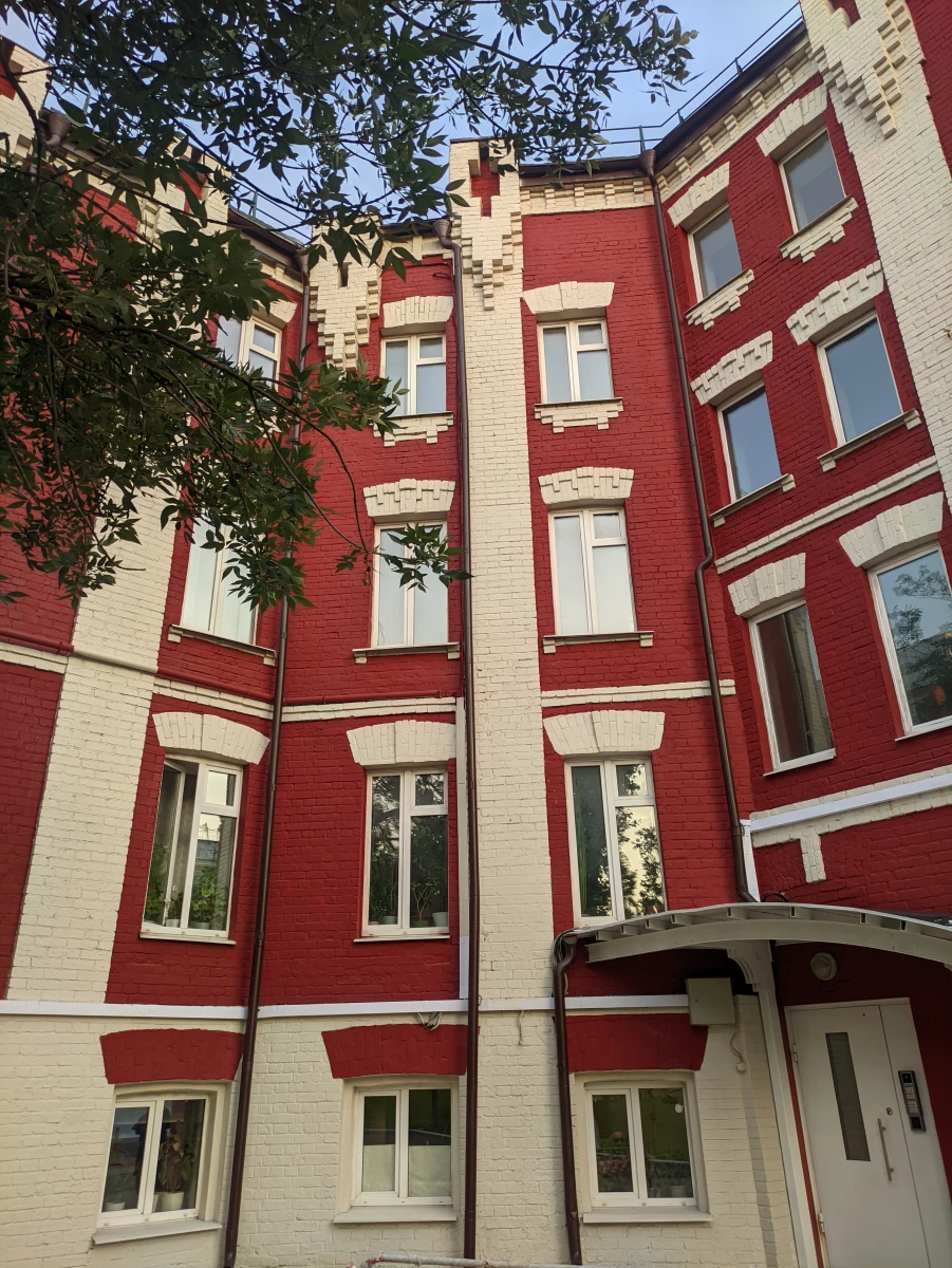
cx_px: 476
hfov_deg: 54.9
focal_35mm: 25
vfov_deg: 69.4
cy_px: 634
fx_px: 916
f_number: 1.89
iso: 101
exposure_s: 1/100
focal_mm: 5.43
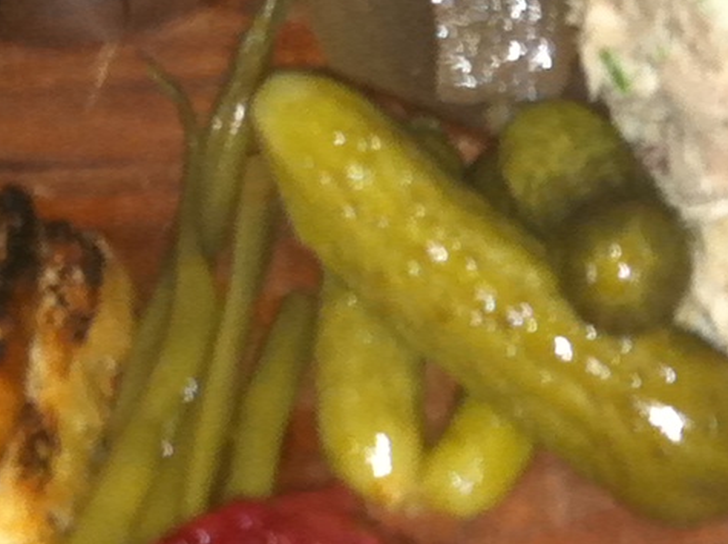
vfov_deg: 7.7
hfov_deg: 10.1
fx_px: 4012
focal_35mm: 191
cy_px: 458
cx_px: 1054
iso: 80
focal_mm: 3.85
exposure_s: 1/15
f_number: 2.8
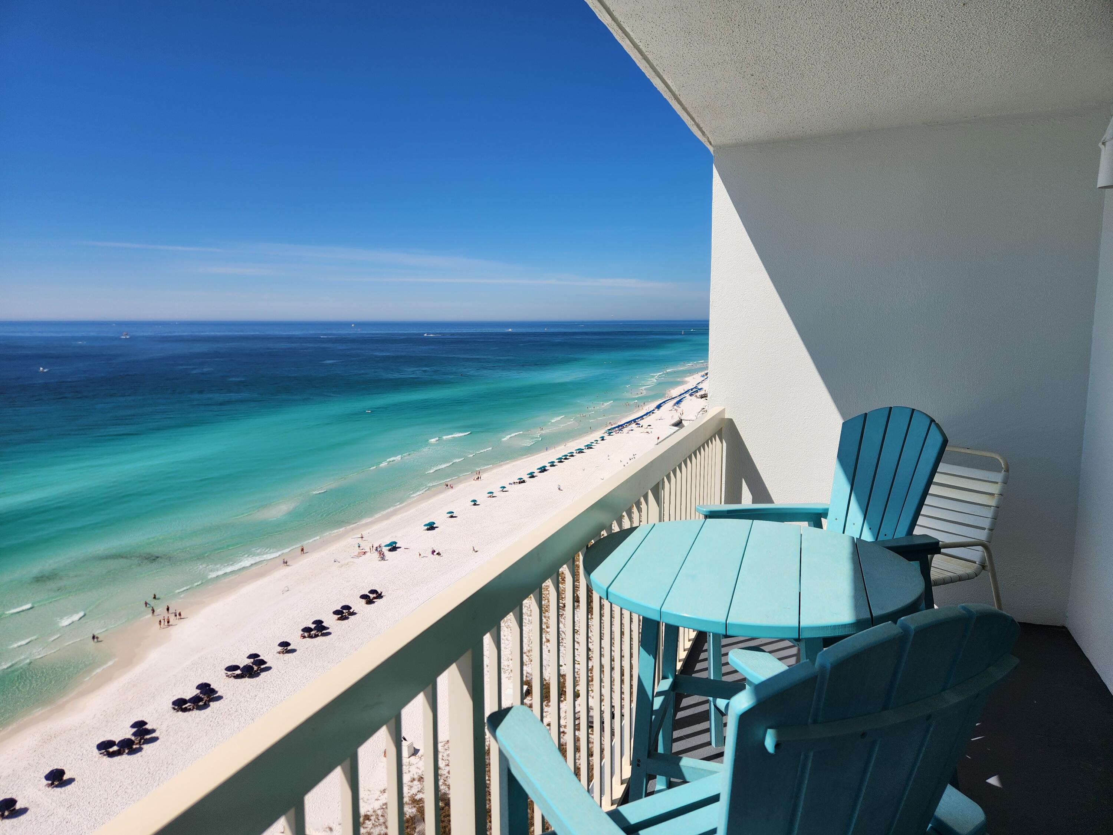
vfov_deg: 58.9
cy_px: 418
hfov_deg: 73.9
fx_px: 740
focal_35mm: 23
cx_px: 556
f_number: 1.8
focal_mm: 5.4
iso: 20
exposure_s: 1/3768
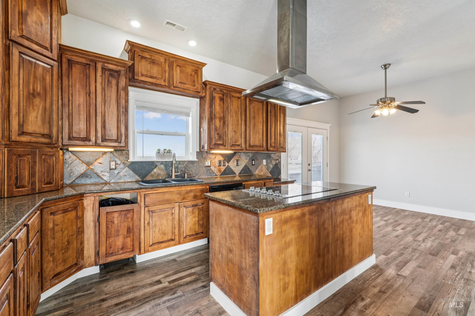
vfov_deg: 73.7
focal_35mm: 16
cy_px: 158
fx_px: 211
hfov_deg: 96.7
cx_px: 238
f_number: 13
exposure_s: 1/6
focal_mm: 16
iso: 400
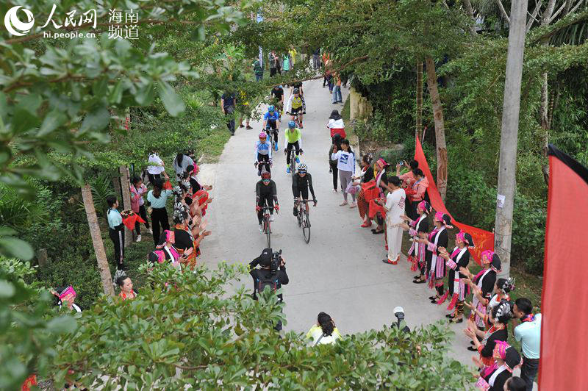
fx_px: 653
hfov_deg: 48.5
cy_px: 196
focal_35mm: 40
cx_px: 294
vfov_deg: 33.3
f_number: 6.3
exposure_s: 1/40
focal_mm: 40
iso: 640
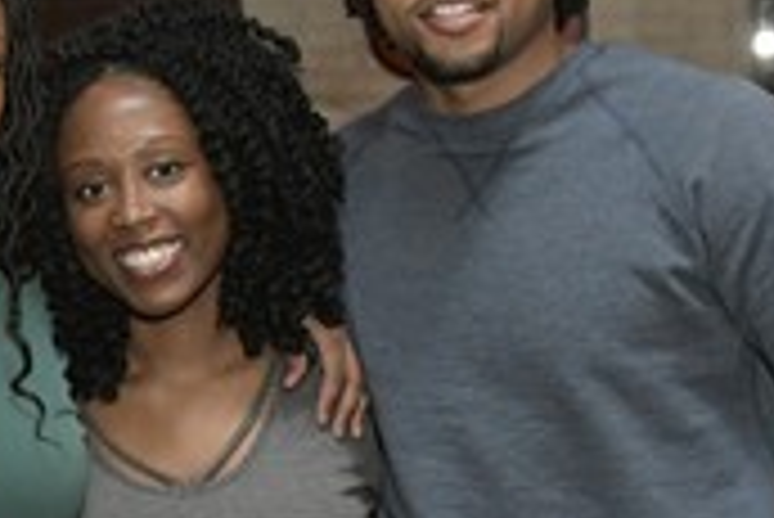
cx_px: -414
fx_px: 2883
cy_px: 160
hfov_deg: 14.2
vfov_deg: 10.2
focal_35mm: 134
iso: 2000
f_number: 4
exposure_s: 1/100
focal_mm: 28
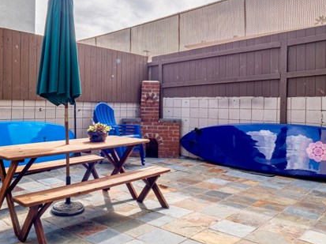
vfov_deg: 45.0
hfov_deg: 57.1
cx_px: 107
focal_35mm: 31
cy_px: 93
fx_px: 292
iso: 200
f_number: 9
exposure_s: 1/1600
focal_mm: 10
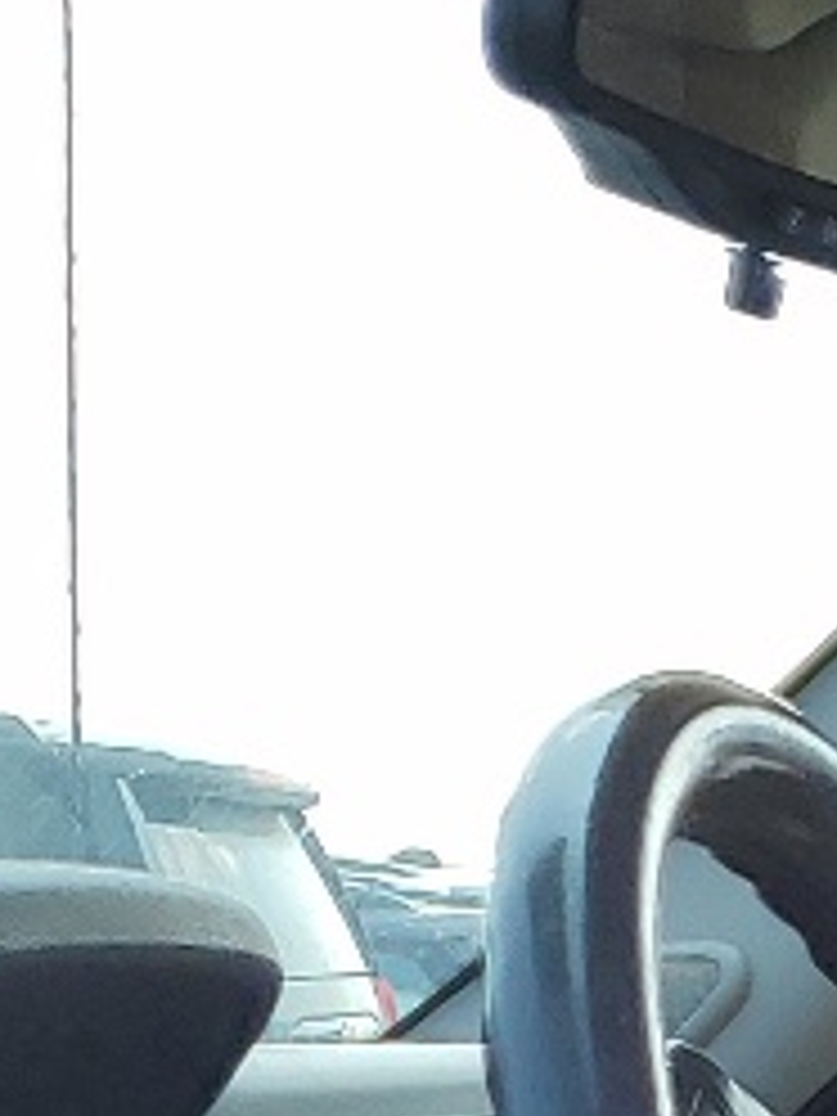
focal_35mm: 168
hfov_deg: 8.3
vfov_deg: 10.2
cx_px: 1737
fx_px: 5416
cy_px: 2682
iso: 50
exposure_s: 1/714
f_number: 1.5
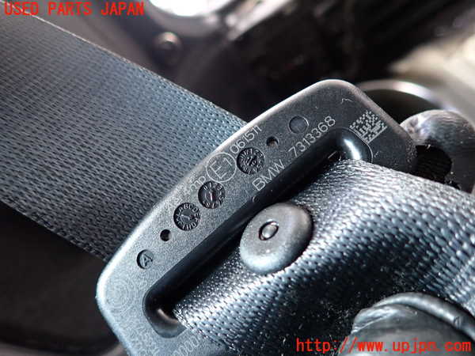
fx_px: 343
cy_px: 178
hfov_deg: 69.4
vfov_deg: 54.9
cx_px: 238
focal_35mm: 25
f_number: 2
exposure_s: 1/30
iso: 400
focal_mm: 4.5
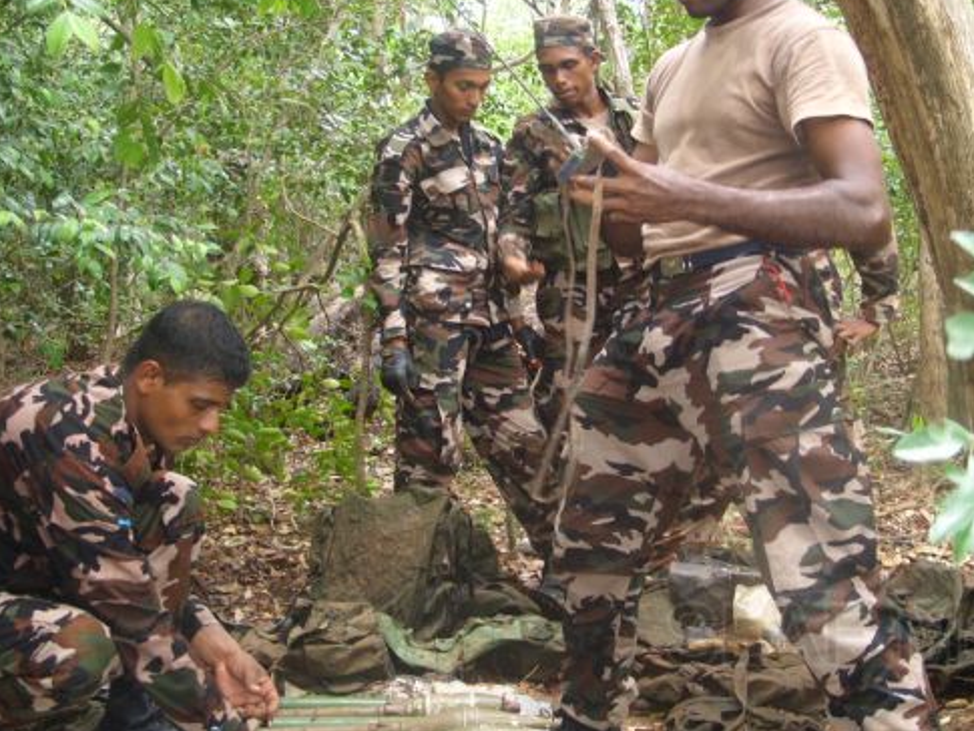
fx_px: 1323
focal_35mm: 47
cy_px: 291
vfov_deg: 30.8
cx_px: 552
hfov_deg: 40.3
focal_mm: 7.8
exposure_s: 1/30
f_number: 2.8
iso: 200
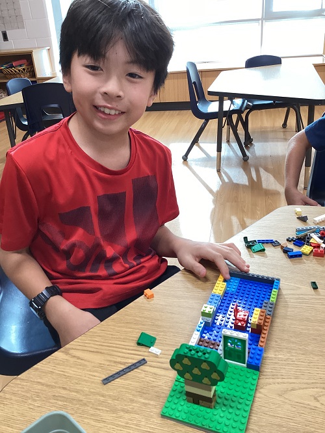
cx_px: 162
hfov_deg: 45.5
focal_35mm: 31
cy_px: 216
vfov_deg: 58.3
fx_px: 388
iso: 125
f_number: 2.4
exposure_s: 1/50
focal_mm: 3.3
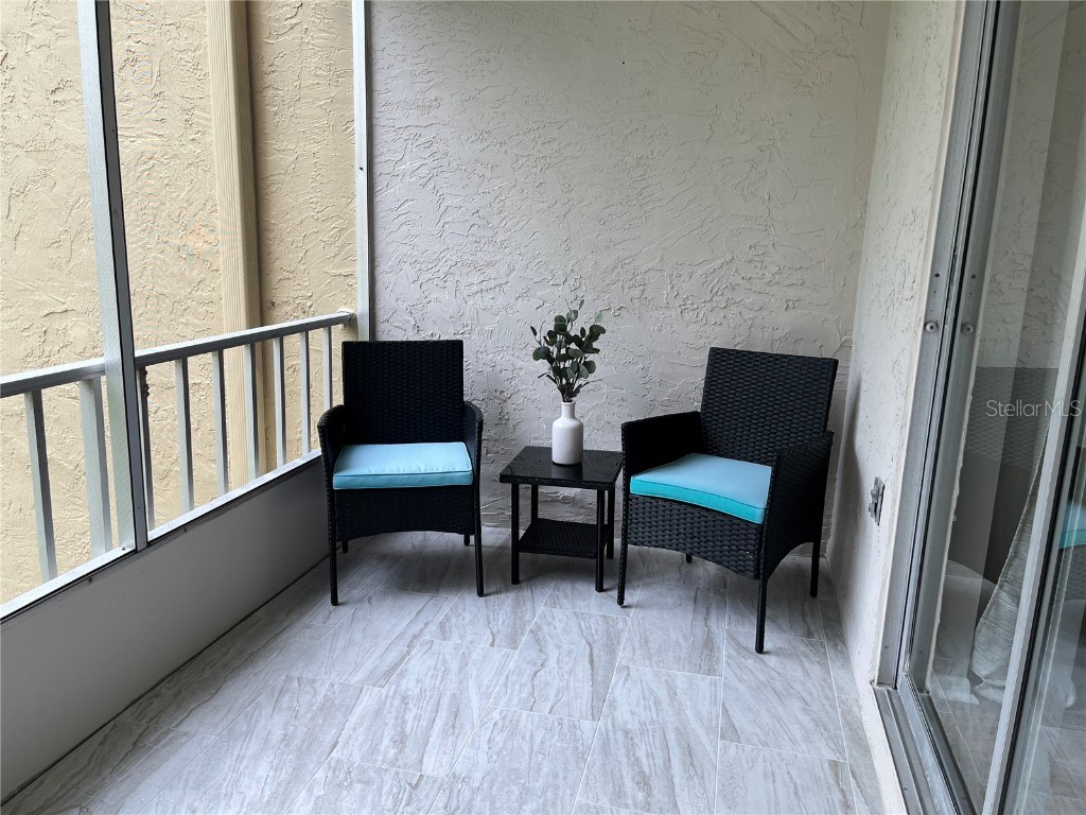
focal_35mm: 26
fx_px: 816
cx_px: 543
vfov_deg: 53.1
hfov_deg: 67.3
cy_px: 408
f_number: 1.6
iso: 50
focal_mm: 5.1
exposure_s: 1/120
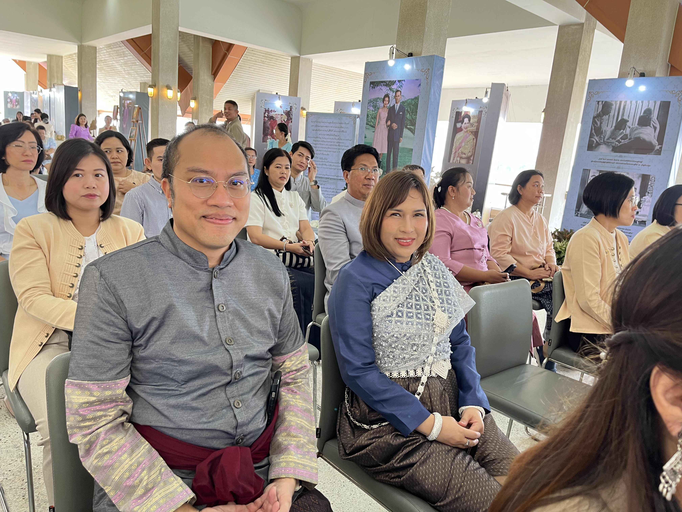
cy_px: 256
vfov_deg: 53.1
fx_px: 512
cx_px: 341
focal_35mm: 26
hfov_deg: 67.3
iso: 80
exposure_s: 1/50
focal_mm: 5.1
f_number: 1.6
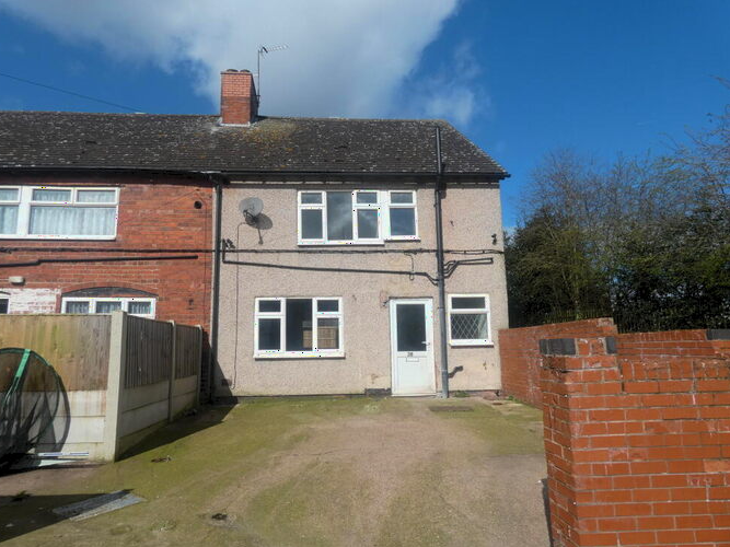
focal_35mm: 21
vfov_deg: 63.4
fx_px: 443
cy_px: 286
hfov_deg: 79.0
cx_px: 349
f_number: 4.5
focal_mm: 3.6
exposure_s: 1/800
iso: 80
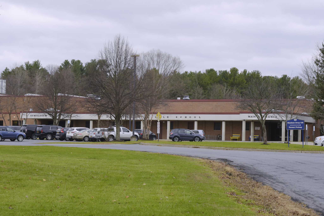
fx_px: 1080
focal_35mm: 120
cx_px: 162
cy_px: 108
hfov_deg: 17.1
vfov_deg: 11.4
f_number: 11
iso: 1000
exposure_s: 1/200
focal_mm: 120
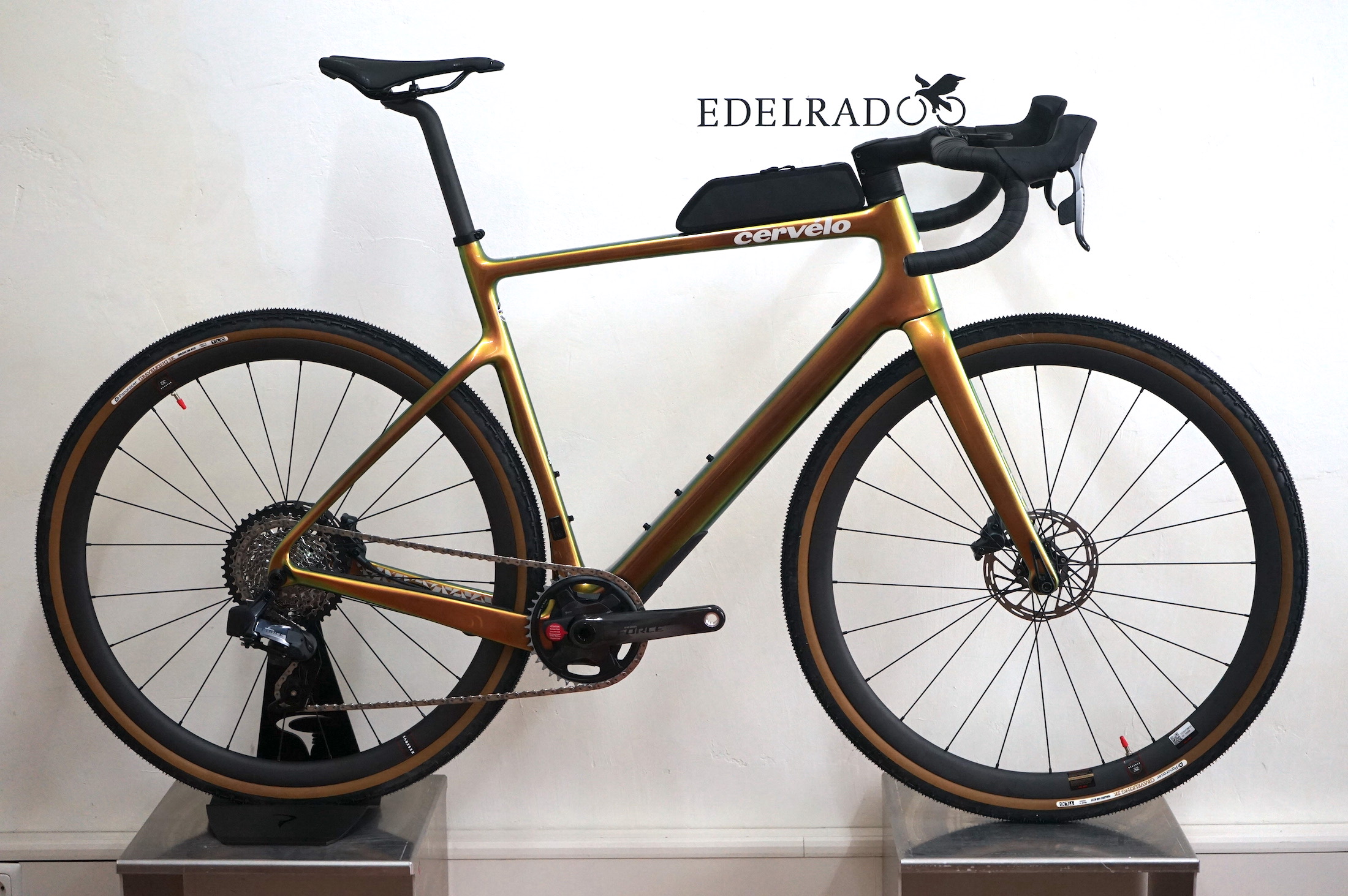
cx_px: 674
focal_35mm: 67
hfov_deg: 30.1
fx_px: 2507
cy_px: 448
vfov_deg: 20.3
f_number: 5.6
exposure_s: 1/160
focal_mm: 67
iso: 1600
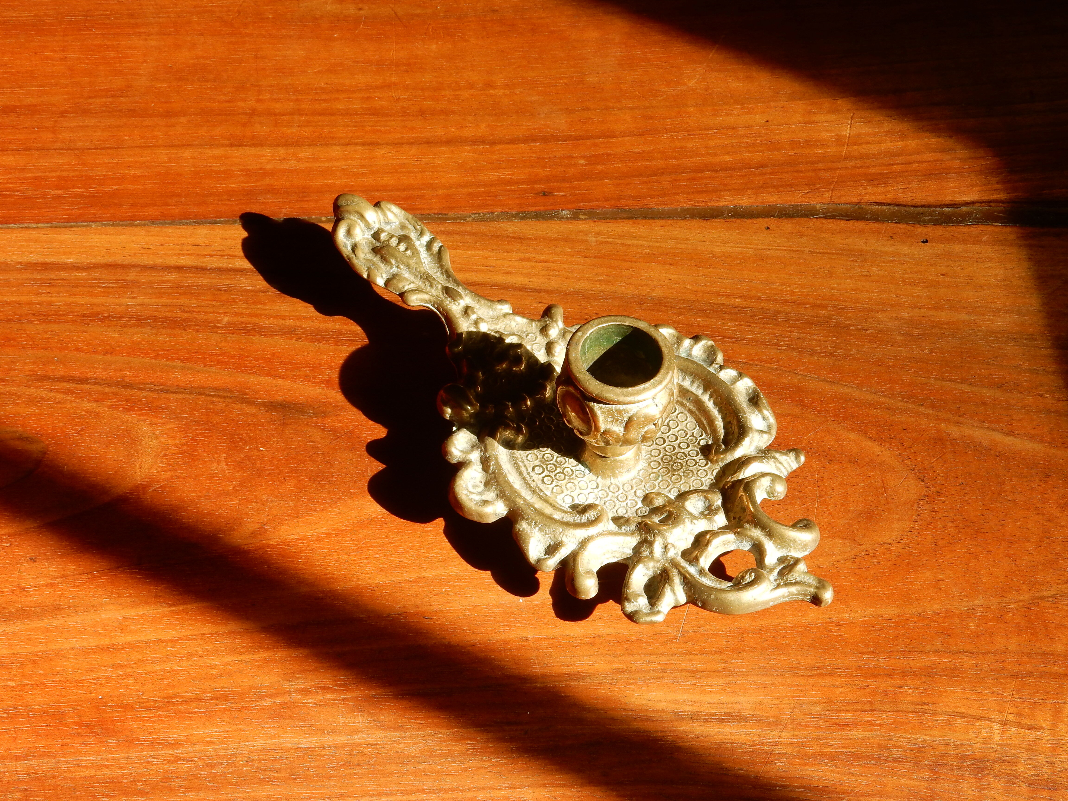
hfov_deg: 32.2
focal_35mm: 60
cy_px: 400
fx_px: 1851
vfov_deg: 24.4
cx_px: 534
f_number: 5
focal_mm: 10.7
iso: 125
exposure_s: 1/50
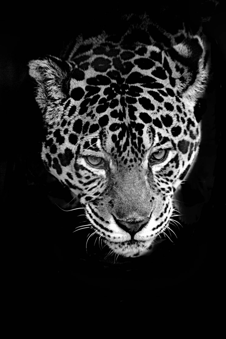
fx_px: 4245
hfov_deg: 3.0
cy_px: 170
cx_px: 113
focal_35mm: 450
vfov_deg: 4.6
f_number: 5.6
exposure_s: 1/125
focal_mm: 300
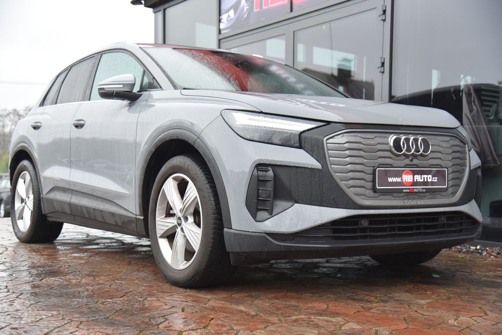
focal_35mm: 50
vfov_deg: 27.0
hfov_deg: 39.6
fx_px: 698
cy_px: 168
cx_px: 251
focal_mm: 50
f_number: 4
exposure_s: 1/50
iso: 500
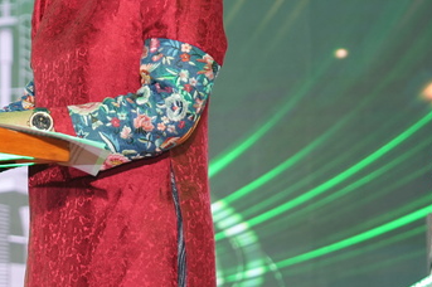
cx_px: -26
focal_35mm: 196
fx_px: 2350
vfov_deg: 7.0
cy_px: -7
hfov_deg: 10.4
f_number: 2.8
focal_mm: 56
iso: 400
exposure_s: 1/200
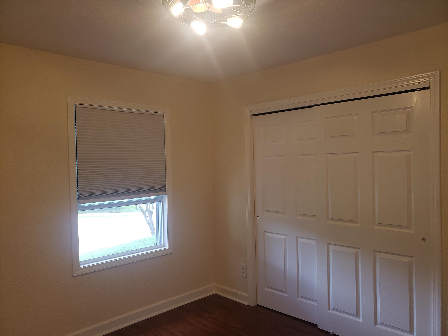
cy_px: 168
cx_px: 224
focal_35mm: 26
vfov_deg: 53.1
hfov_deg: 67.3
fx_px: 336
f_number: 2.4
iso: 125
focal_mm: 4.3
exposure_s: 1/60
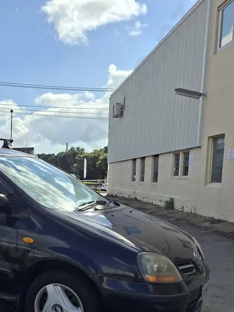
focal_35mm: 46
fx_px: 415
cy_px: 259
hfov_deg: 29.5
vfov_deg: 39.3
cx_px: 2
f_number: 1.8
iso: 50
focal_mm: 5.54
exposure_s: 1/3571
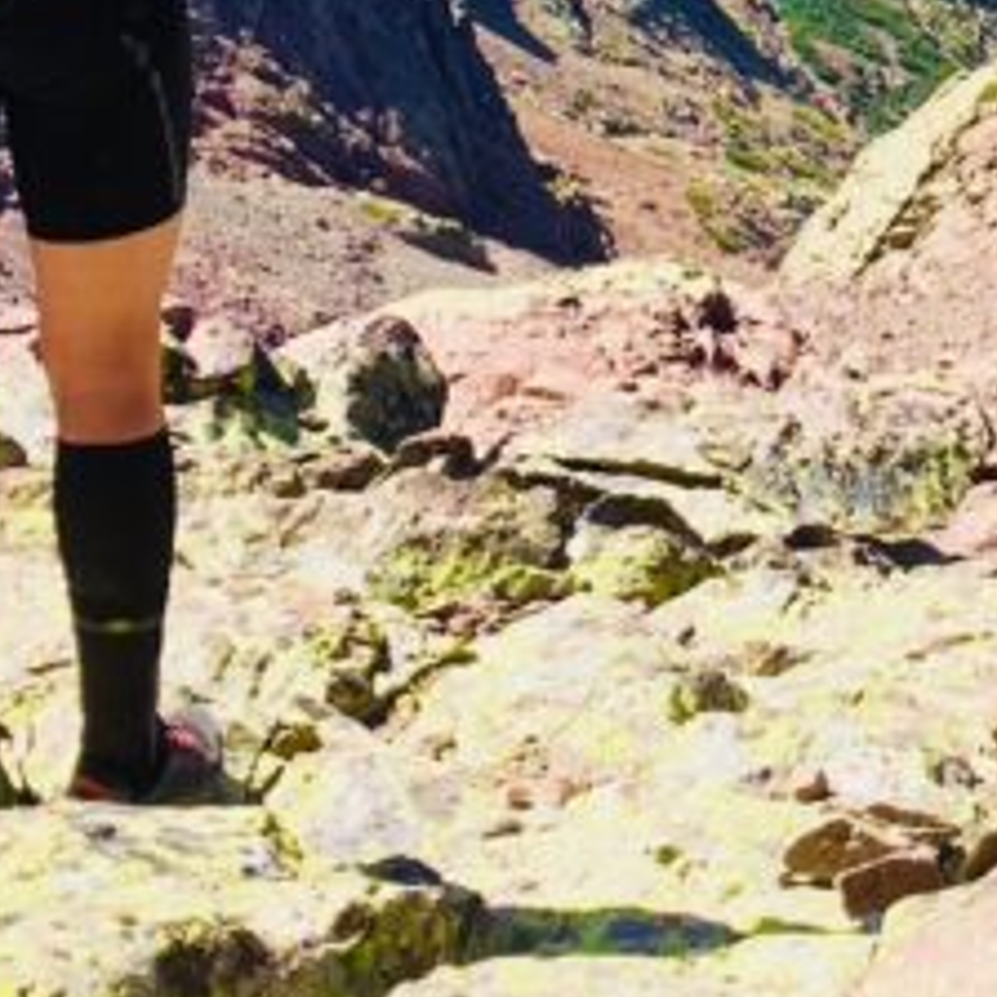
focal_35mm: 117
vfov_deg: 14.0
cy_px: -463
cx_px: 1082
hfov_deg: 14.6
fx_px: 3812
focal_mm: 4.15
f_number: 2.2
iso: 25
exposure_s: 1/874
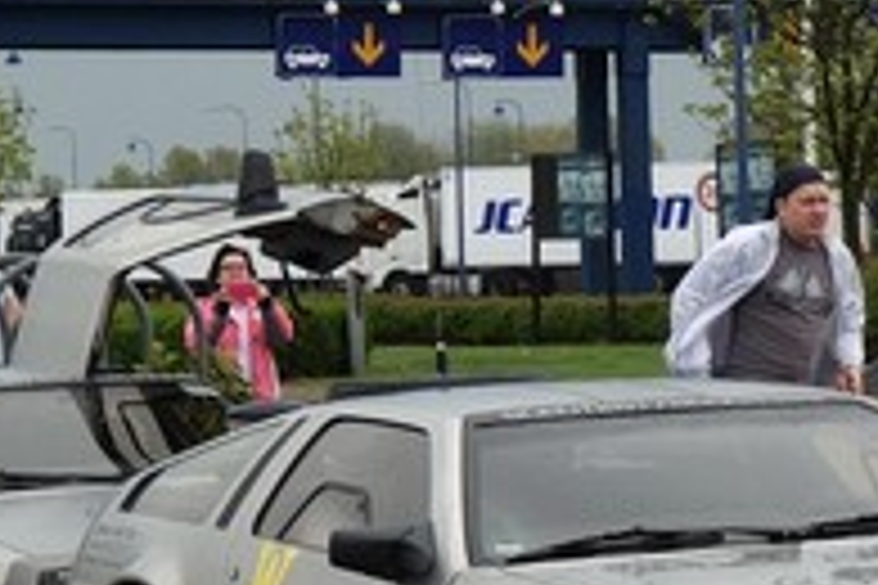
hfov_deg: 8.9
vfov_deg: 6.0
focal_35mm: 230
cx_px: 941
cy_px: 284
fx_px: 5609
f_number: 5.6
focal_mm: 14.57
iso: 125
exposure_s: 1/320
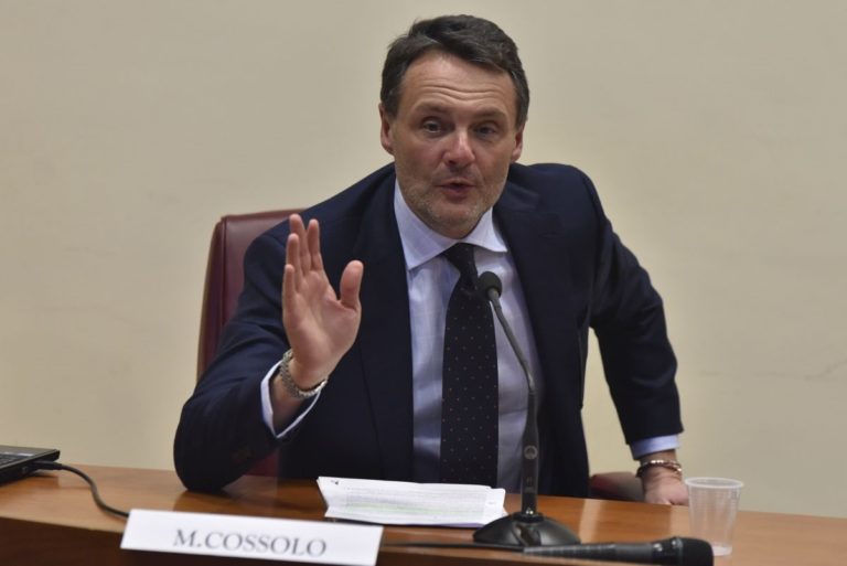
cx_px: 424
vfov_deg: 7.4
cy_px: 283
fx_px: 4355
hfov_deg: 11.1
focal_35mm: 185
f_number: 3.5
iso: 4000
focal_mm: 185
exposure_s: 1/200
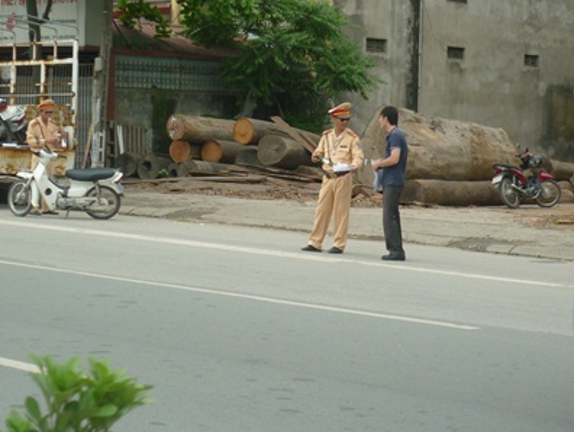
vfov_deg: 17.6
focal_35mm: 84
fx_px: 1395
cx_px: 257
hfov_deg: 23.2
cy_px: 191
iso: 80
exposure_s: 1/400
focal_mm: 8.6
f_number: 3.3
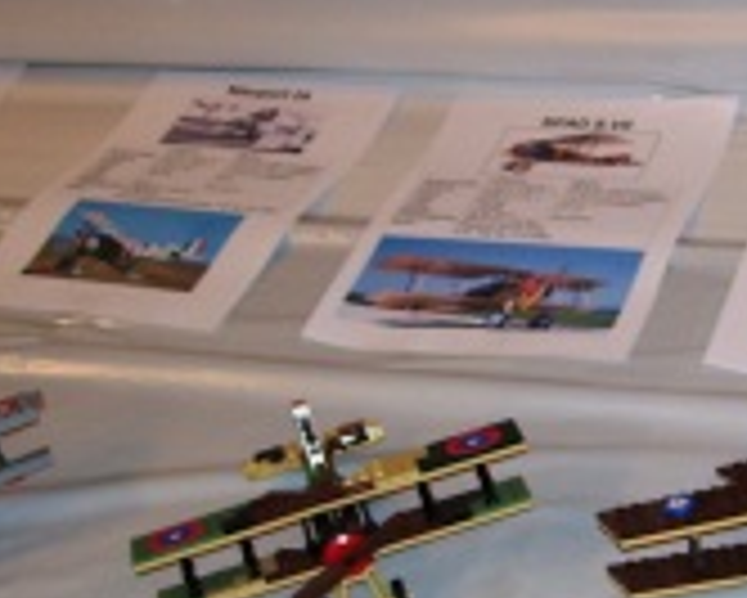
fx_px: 2102
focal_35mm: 95
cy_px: 382
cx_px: 639
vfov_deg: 16.2
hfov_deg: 19.9
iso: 80
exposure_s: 1/60
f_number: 2.7
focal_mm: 6
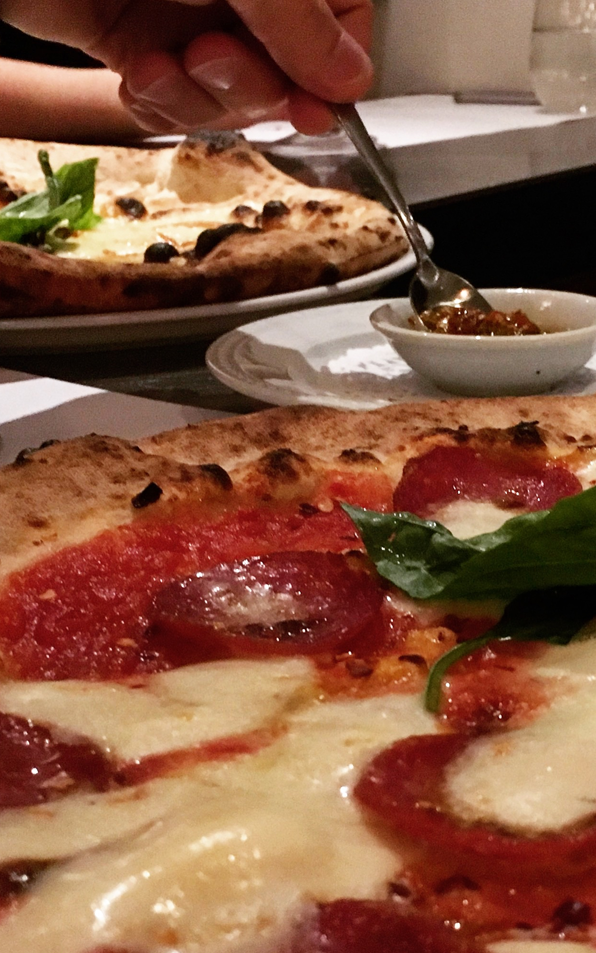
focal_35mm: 62
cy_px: 636
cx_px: 444
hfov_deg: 20.8
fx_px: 1611
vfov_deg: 32.7
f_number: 2.2
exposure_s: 1/15
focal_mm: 4.15
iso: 200
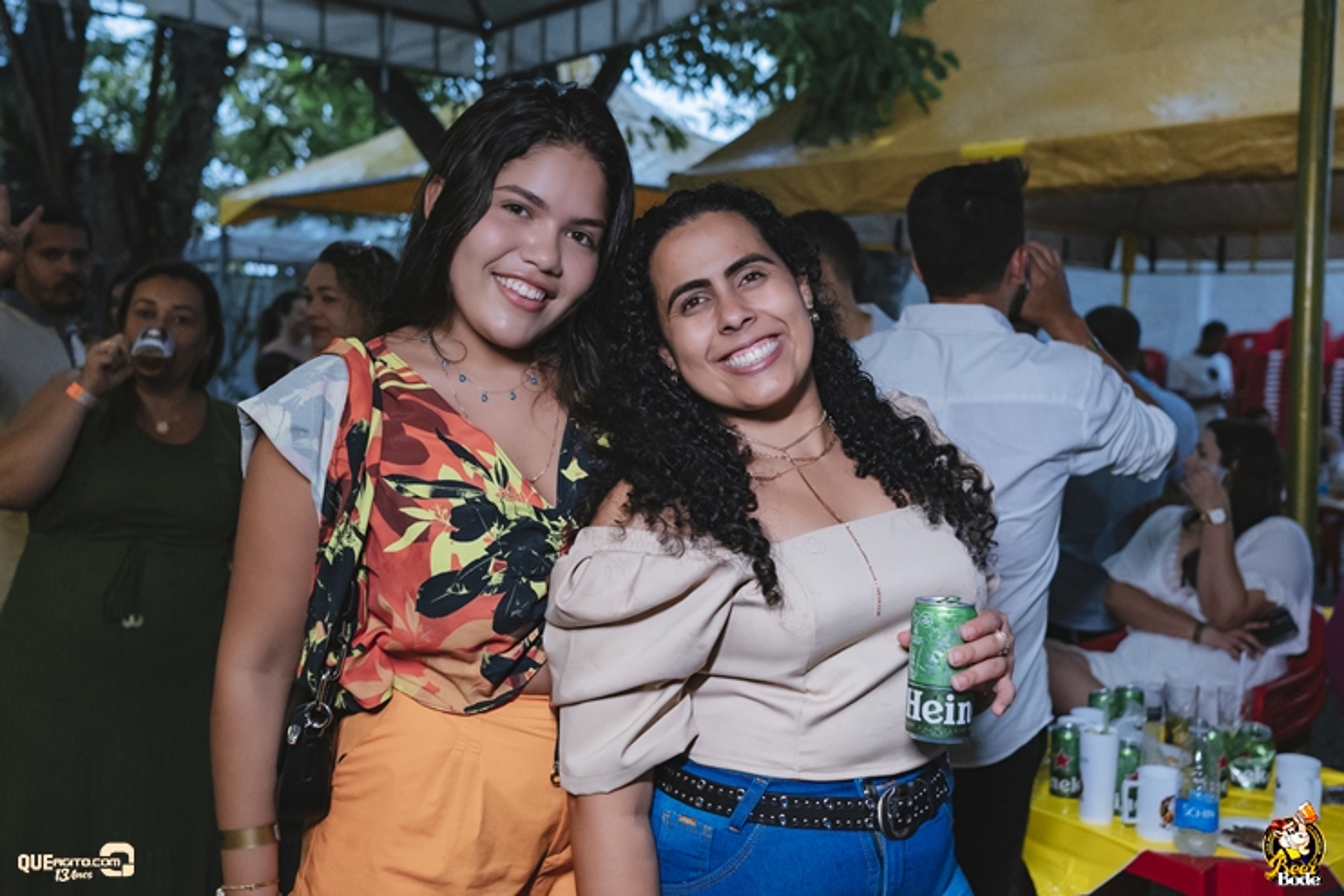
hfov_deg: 53.1
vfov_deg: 36.9
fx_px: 1344
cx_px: 672
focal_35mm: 36
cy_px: 448
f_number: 2.5
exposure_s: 1/500
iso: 2500
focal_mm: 24
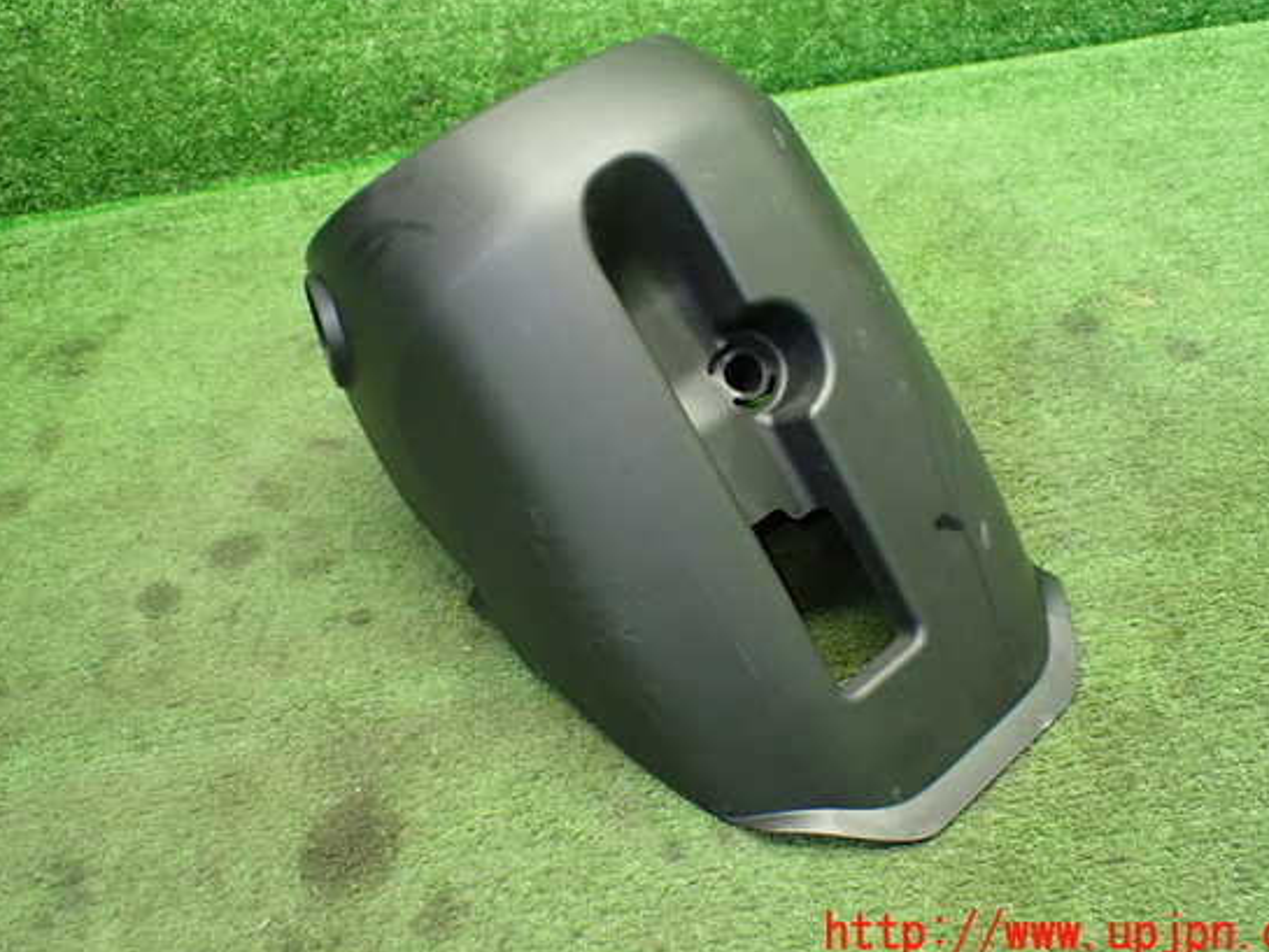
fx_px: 1210
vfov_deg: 42.9
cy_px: 440
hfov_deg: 55.3
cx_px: 652
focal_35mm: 33
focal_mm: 5.4
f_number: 2.3
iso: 800
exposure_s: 1/80
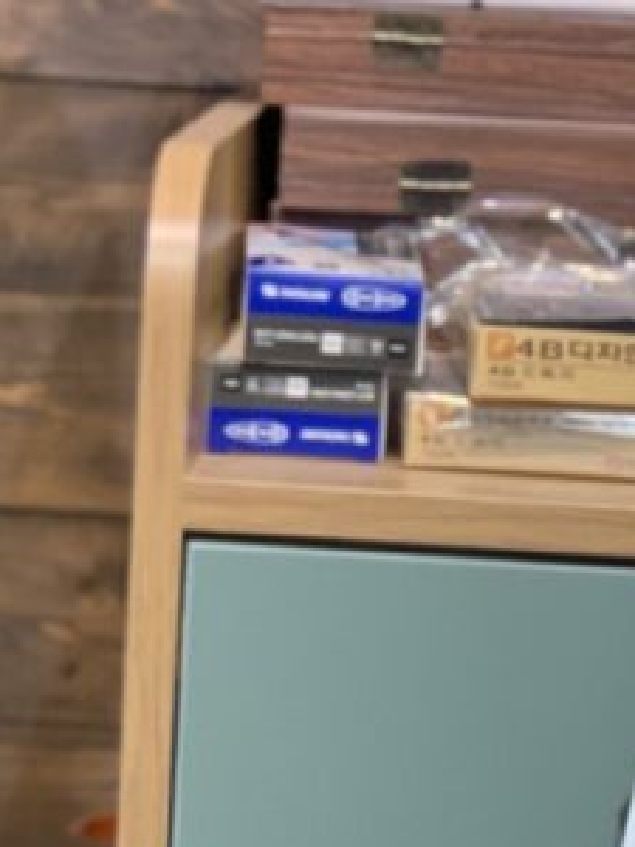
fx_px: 5650
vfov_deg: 8.6
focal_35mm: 231
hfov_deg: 6.4
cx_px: 725
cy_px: 504
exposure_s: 1/100
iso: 100
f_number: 2.4
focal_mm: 6
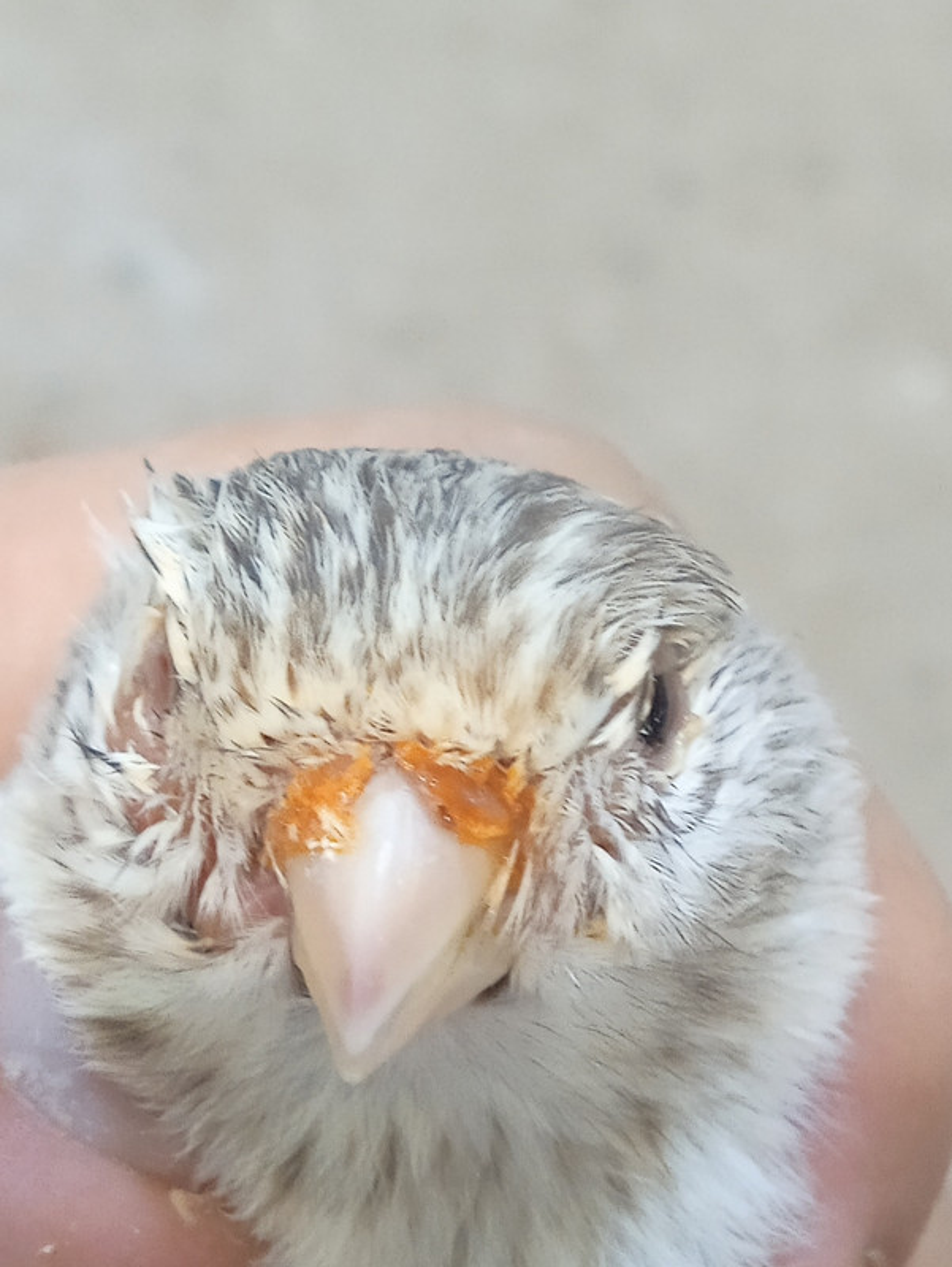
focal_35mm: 28
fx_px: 1026
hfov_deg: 49.8
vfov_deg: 63.4
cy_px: 634
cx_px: 476
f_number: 2.2
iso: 1464
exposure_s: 1/14.3
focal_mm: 3.43
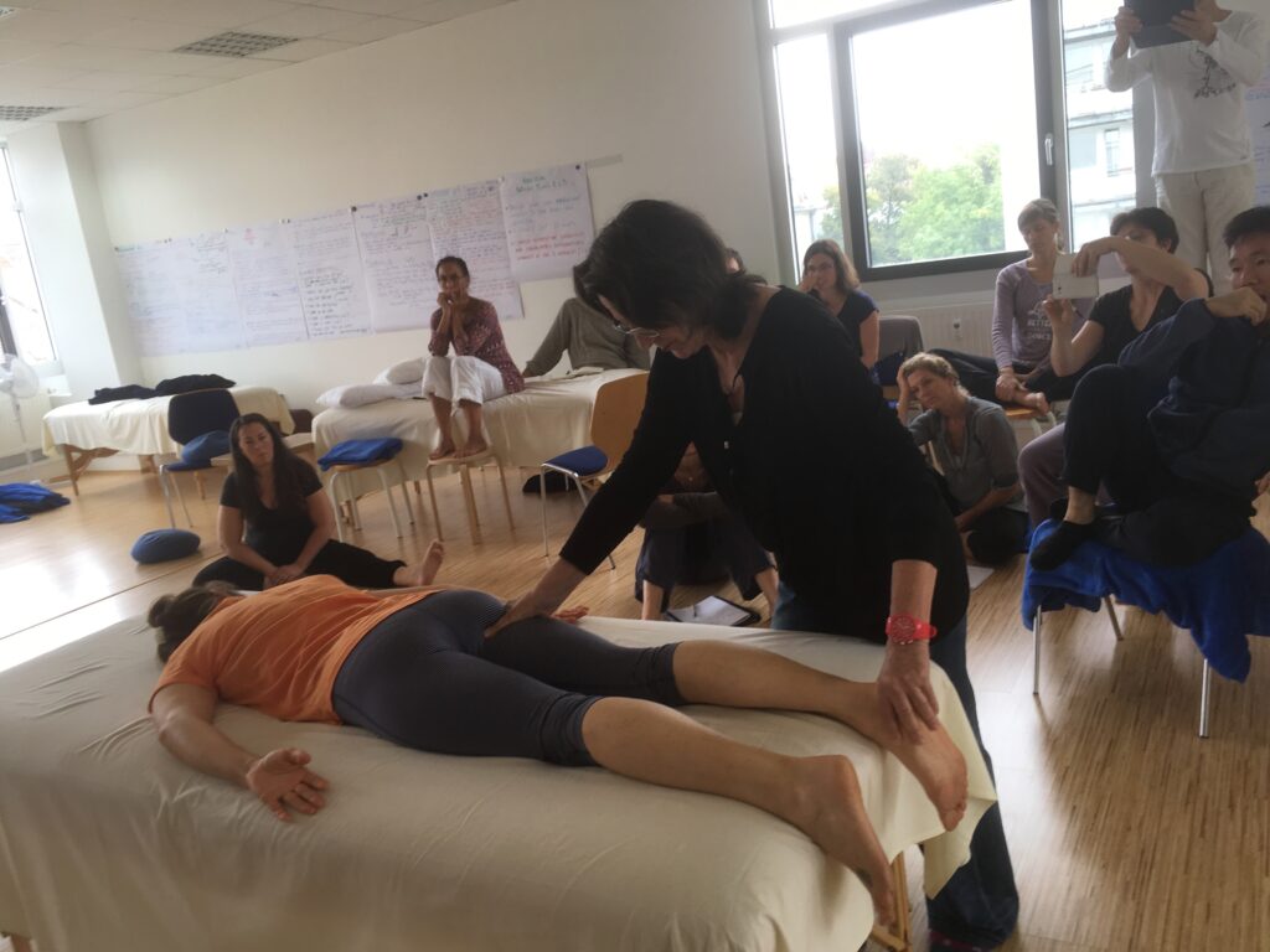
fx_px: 1064
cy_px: 476
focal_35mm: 29
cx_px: 635
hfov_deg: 61.7
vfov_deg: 48.2
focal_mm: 4.15
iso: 25
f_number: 2.2
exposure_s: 1/50
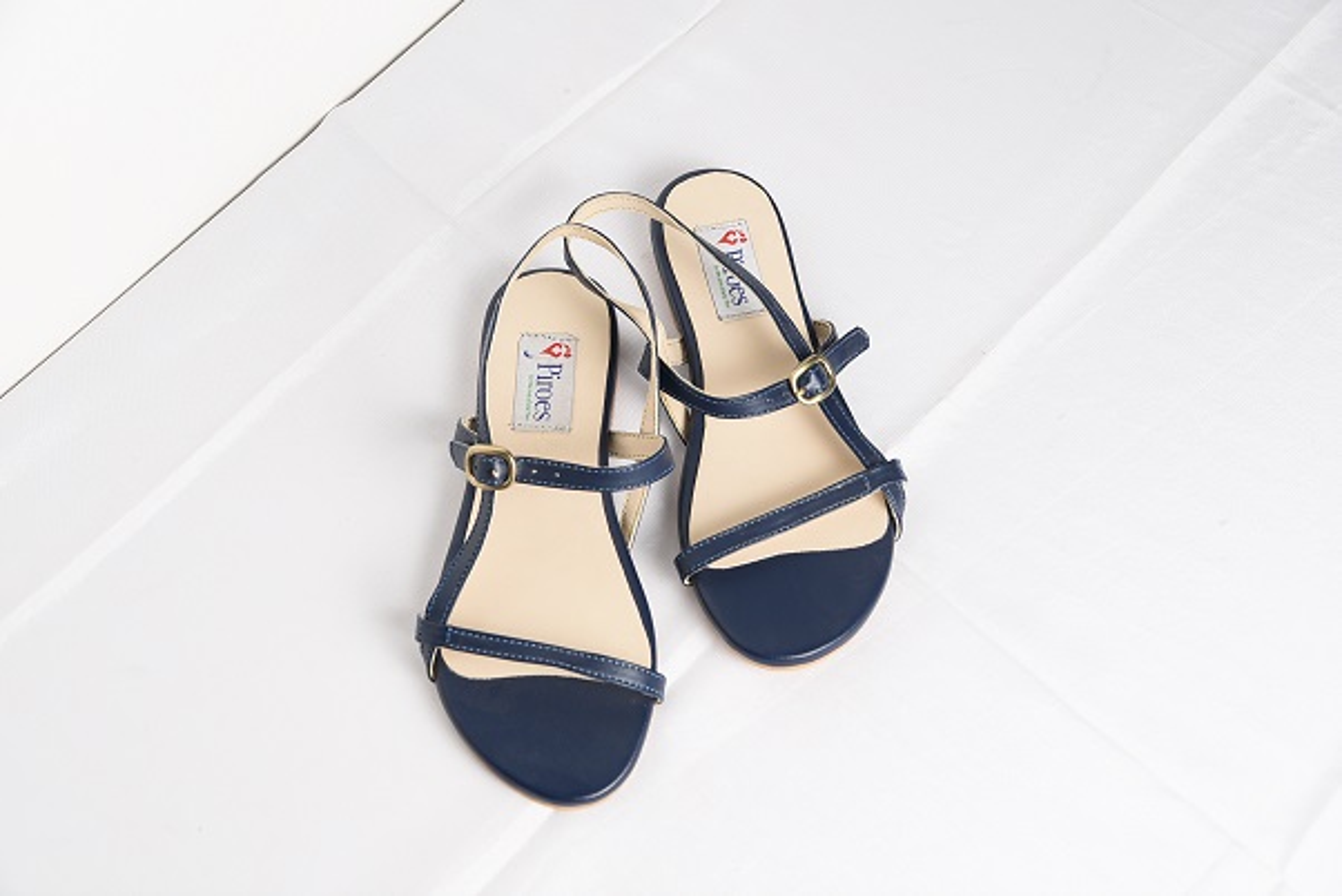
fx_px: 2238
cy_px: 448
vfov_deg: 22.6
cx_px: 671
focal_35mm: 60
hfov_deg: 33.4
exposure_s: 1/200
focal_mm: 60
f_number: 6.3
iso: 200
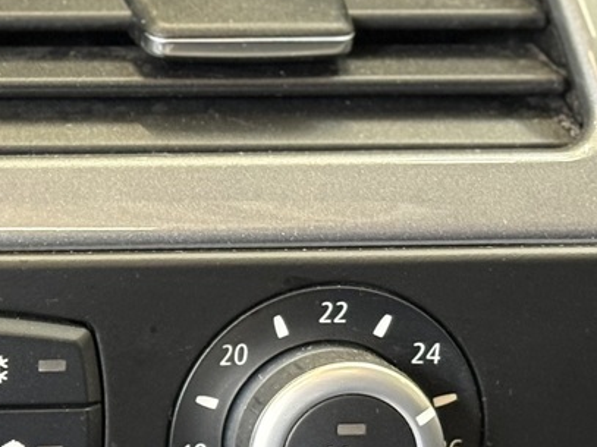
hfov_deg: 10.4
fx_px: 3172
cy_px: 491
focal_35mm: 184
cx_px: -305
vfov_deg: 8.0
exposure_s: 1/33
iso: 125
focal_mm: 5.96
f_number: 1.6
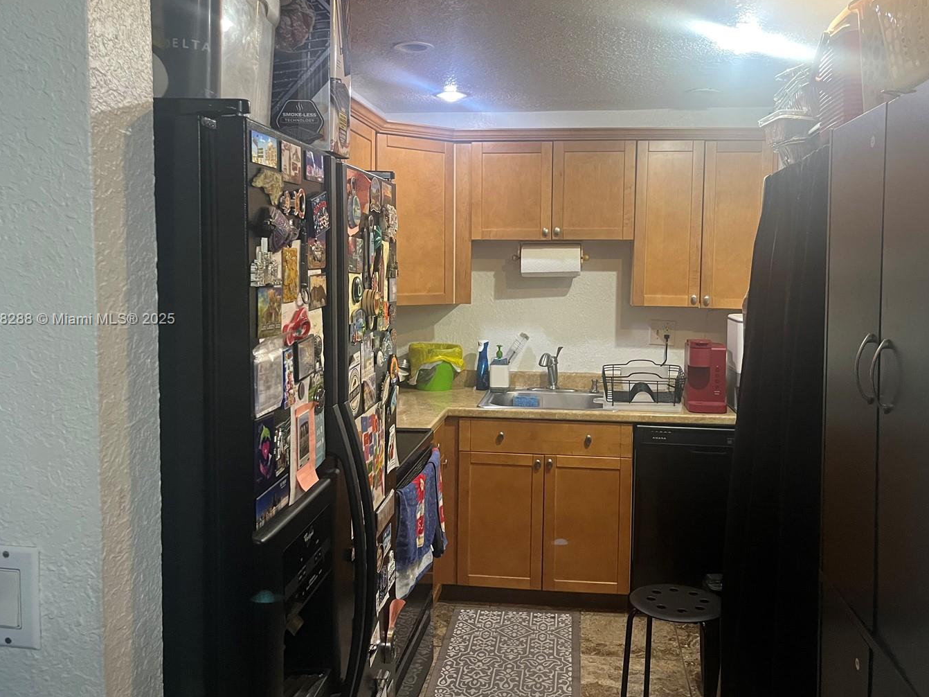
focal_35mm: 31
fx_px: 832
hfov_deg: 58.3
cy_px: 320
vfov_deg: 45.4
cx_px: 507
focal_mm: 5.1
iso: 320
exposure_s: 1/60
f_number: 1.6
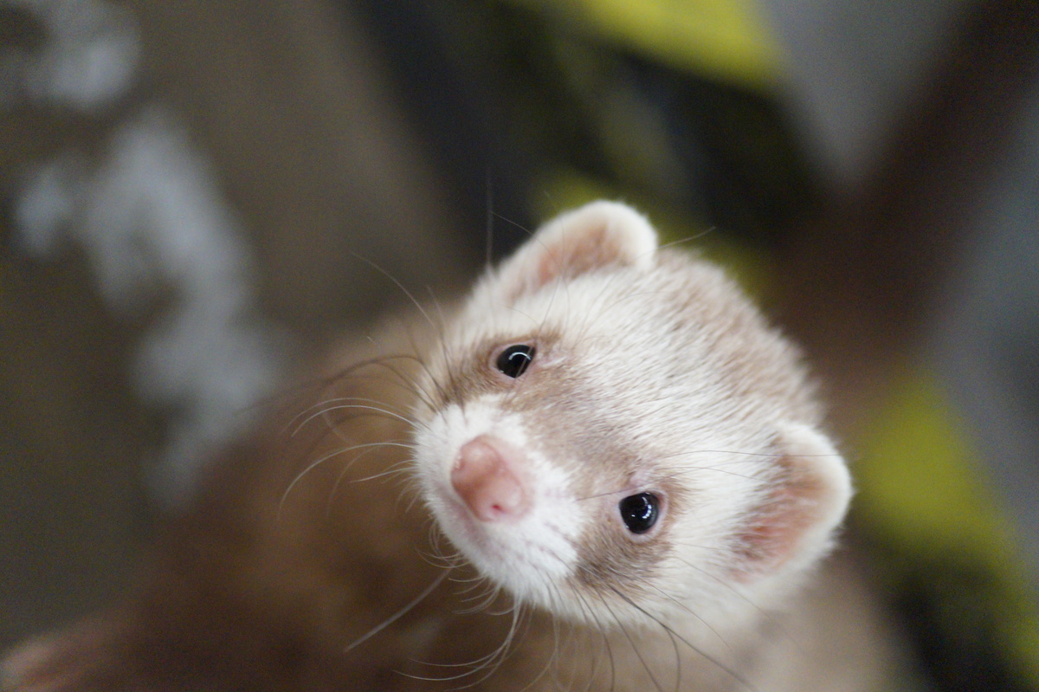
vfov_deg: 8.3
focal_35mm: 165
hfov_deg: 12.5
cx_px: 520
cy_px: 346
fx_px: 4760
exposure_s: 1/80
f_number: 4.5
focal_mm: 110
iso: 3200
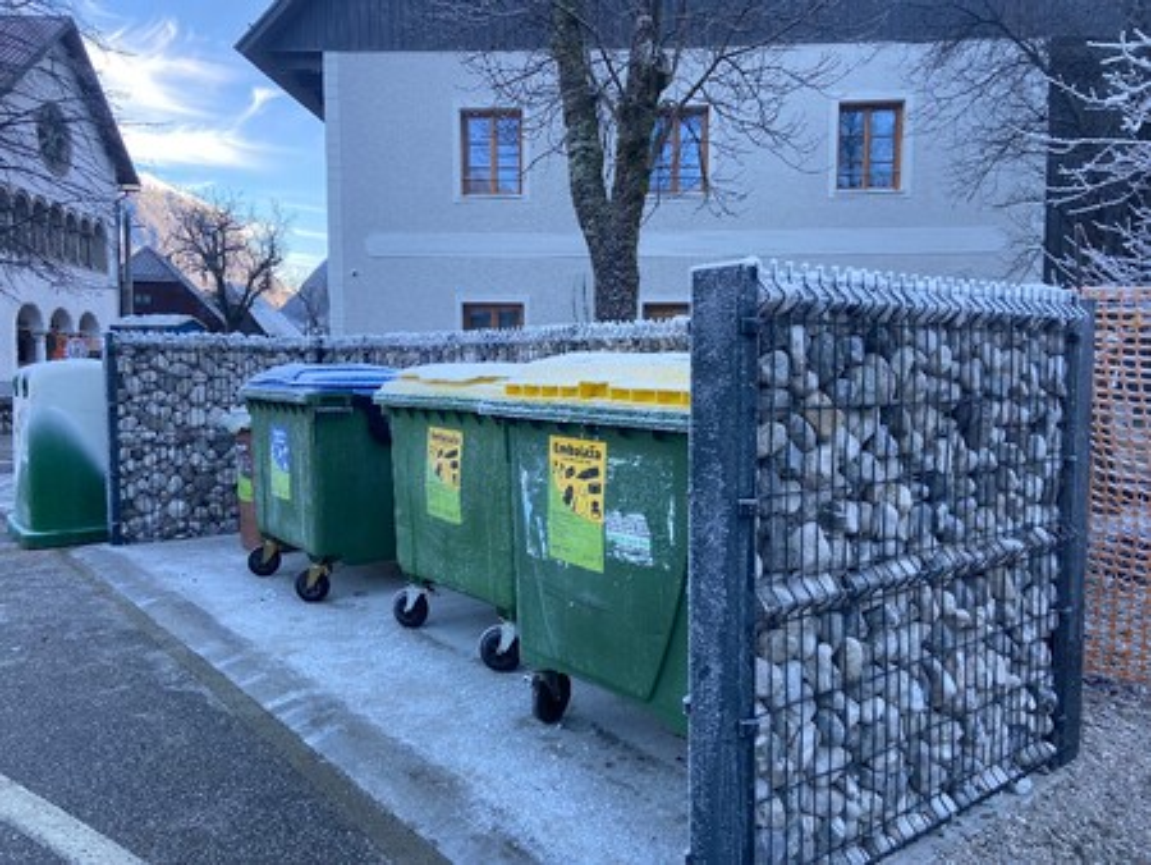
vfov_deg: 53.1
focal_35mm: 26
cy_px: 432
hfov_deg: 67.3
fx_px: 865
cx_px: 576
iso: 32
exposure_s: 1/231
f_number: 1.8
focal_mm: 4.25
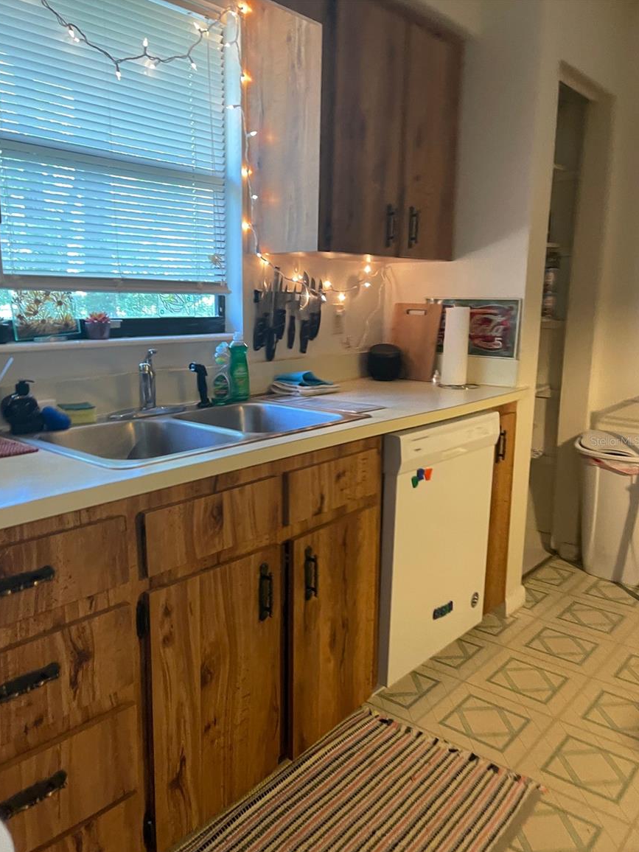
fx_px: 665
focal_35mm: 27
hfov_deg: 51.3
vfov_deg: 65.3
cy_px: 441
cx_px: 311
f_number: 1.6
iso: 400
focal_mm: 5.1
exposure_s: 1/40
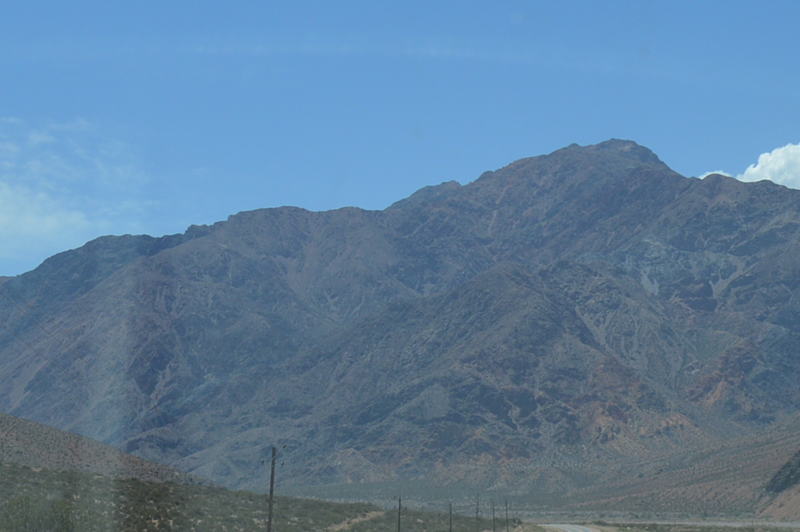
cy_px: 17
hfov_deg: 20.6
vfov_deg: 13.6
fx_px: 2198
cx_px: 335
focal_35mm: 99
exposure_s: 1/320
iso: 100
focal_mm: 22
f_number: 9
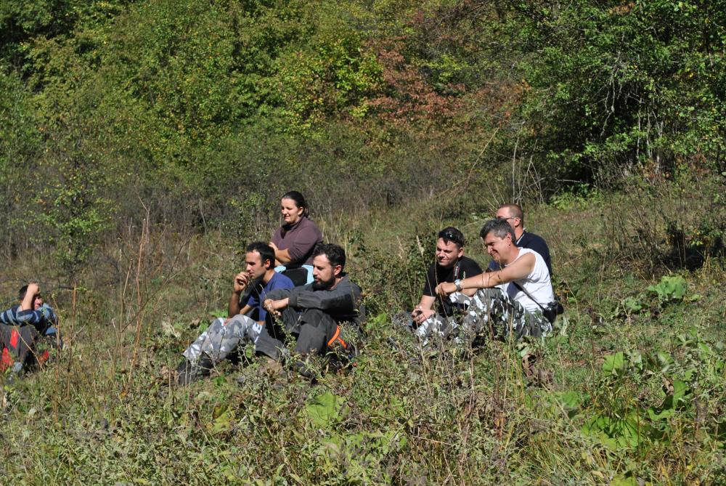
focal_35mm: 82
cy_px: 243
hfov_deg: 24.6
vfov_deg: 16.6
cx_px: 363
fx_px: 1665
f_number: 8
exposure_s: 1/400
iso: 100
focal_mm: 55
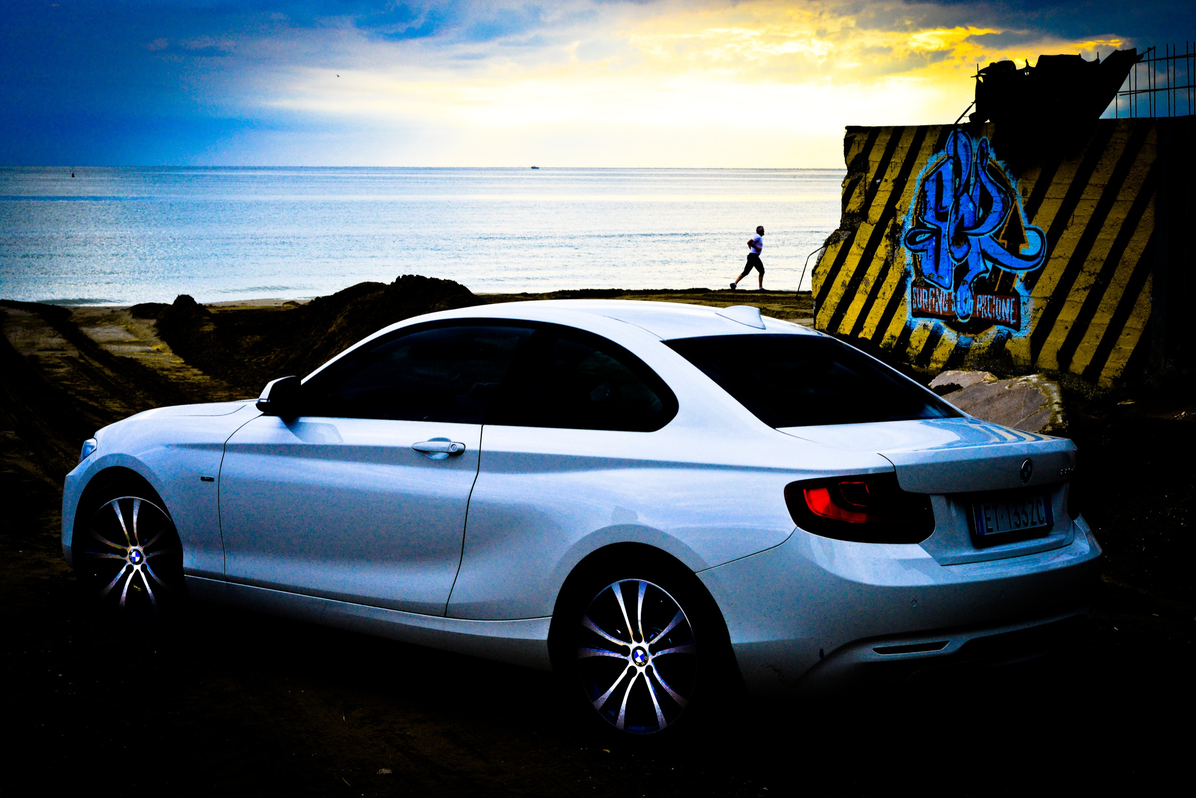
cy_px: 399
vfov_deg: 24.6
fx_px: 1828
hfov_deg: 36.2
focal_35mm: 55
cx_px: 598
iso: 800
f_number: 10
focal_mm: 55
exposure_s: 1/400
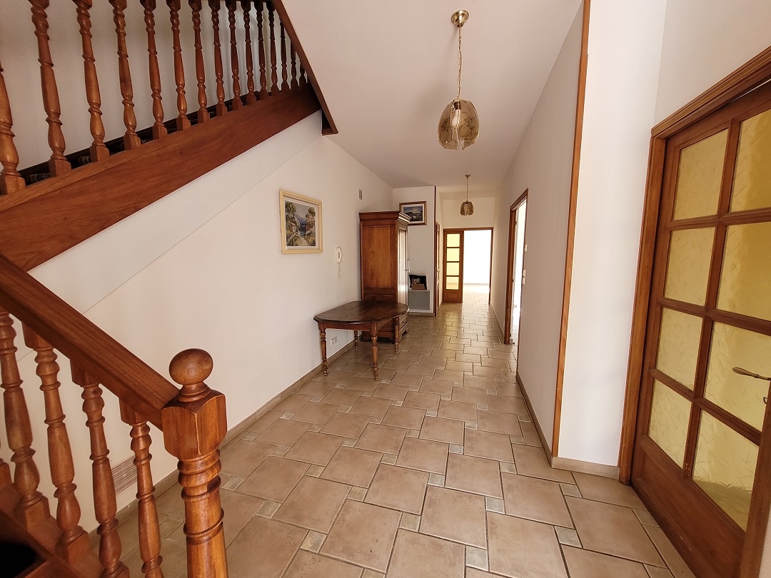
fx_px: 290
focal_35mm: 13
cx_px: 386
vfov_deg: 89.9
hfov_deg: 106.2
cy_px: 289
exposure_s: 1/50
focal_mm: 1.74
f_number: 2.2
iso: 100
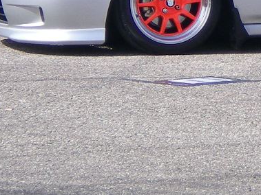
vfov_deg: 3.2
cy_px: -117
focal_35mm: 462
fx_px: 3482
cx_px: 279
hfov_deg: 4.3
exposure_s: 1/149
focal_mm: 18.9
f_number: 5.9
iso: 50
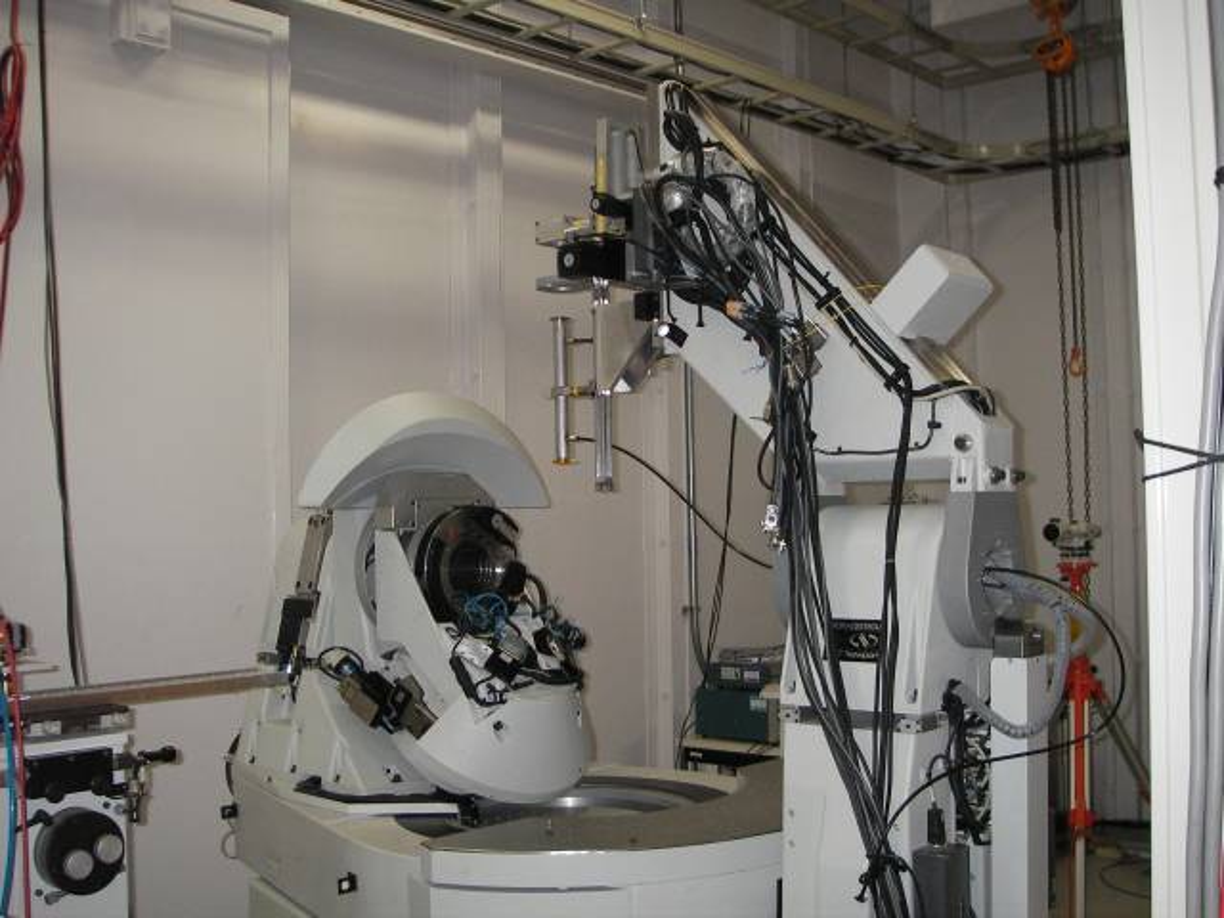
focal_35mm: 38
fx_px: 1344
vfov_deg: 37.7
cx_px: 612
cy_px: 459
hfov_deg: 49.0
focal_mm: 6.3
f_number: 3.3
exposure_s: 1/30
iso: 100
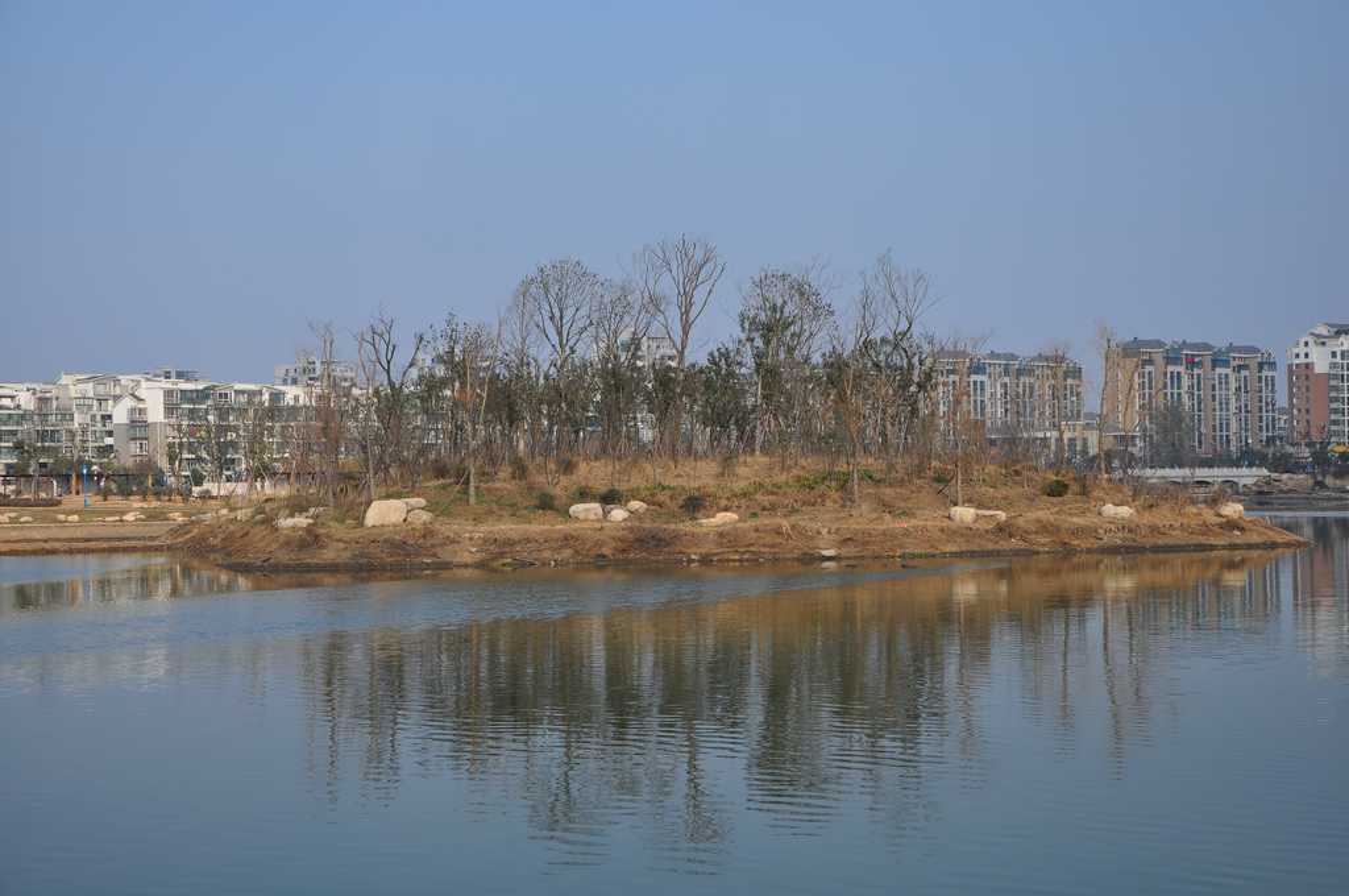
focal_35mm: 60
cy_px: 448
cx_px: 674
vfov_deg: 22.6
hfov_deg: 33.4
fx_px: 2245
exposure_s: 1/800
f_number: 6.3
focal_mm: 40
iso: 200
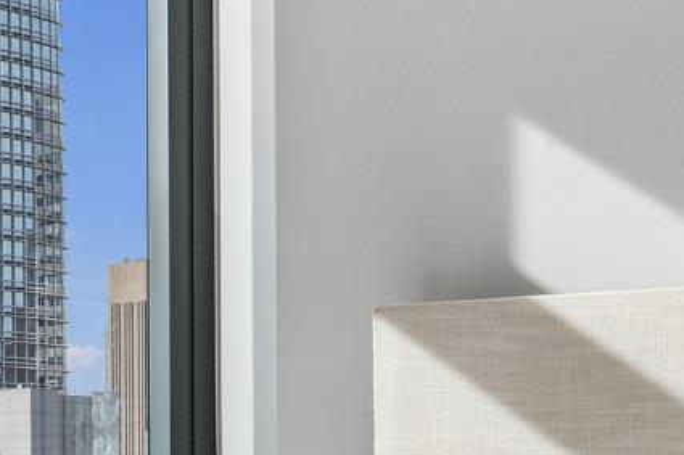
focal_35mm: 134
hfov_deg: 15.2
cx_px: 150
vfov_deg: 10.1
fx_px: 2545
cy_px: 517
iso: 200
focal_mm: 38
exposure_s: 1/200
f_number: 16
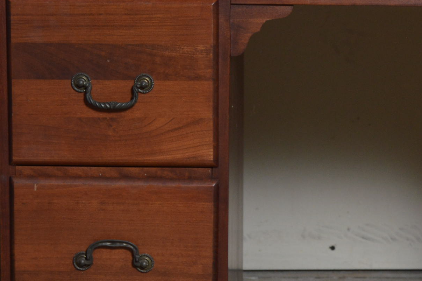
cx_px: 414
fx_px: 1839
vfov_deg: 8.7
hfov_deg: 12.9
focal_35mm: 157
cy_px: 127
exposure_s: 1/80
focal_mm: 42
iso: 400
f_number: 6.3
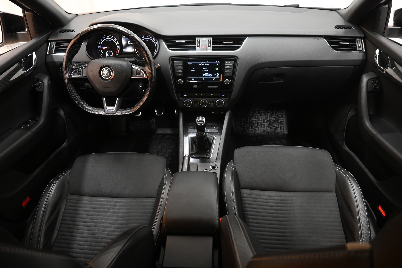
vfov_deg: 53.1
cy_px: 134
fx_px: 268
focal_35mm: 24
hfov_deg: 73.7
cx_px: 201
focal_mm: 16
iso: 1600
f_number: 3.5
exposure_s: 1/50
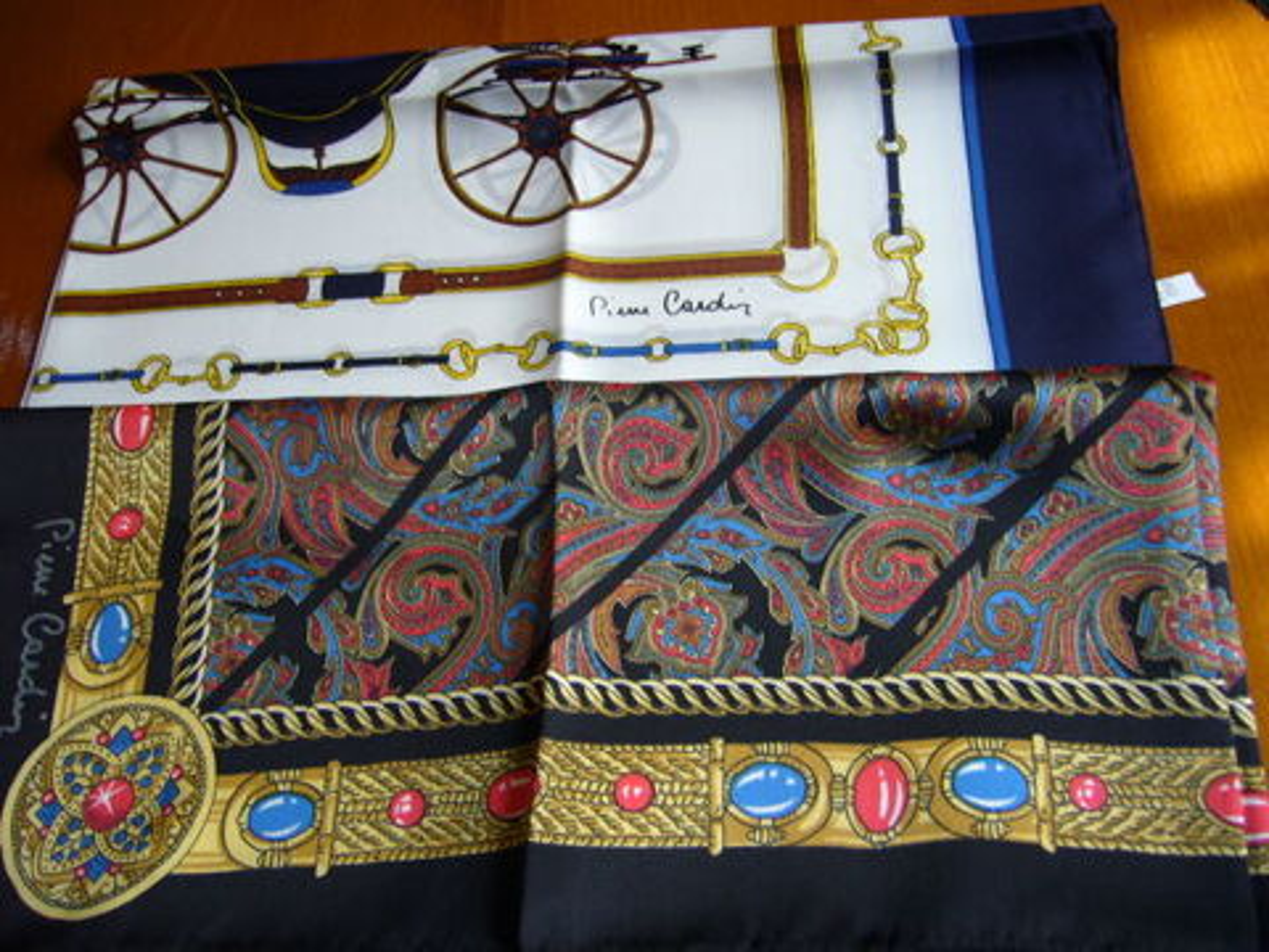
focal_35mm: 35
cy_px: 476
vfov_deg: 40.7
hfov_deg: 52.6
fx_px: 1283
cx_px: 634
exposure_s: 1/60
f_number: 2.8
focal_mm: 5.8
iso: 100
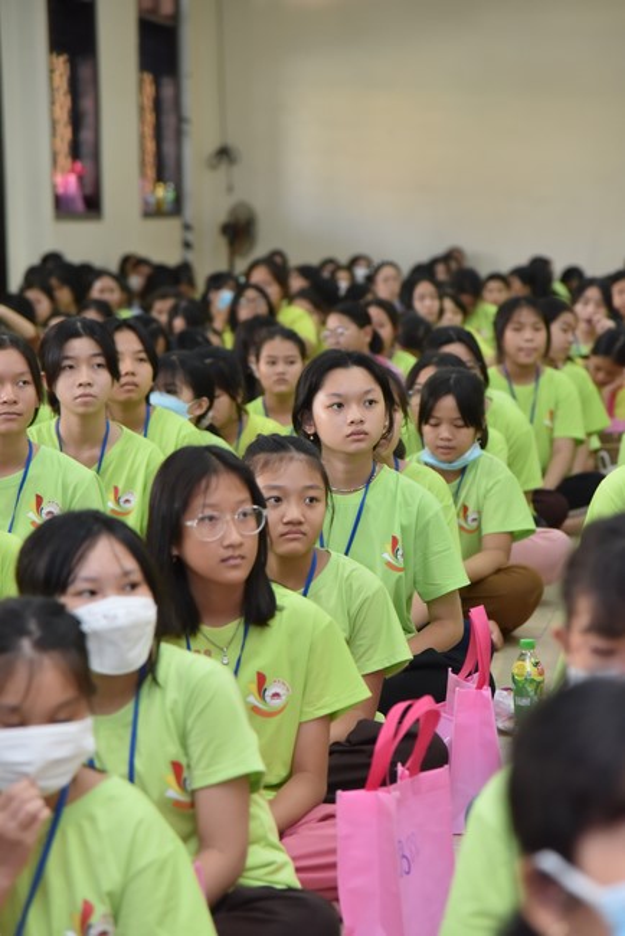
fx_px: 3121
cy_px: 468
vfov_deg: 17.1
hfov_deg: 11.4
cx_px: 312
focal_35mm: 120
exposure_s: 1/125
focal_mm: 120
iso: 2000
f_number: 4.5
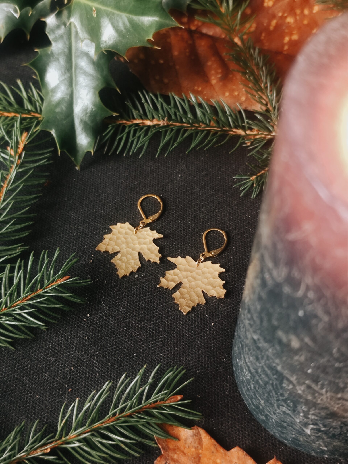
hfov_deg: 31.5
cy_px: 232
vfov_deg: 41.2
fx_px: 617
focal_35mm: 46
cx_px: 174
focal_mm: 6.19
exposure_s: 1/25
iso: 320
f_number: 1.65
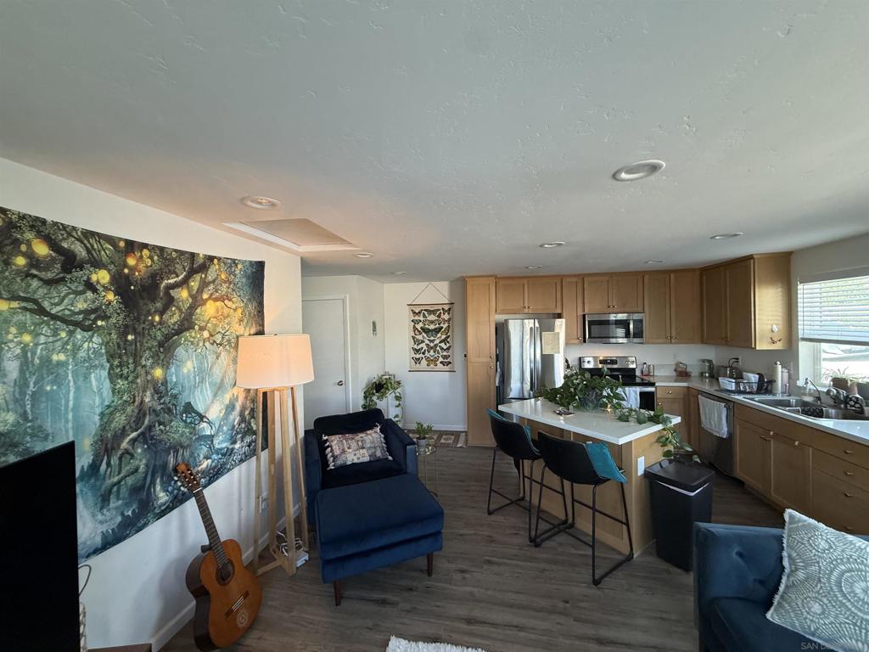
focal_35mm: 14
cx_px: 434
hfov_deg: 102.1
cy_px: 326
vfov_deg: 85.7
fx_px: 351
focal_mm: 2.22
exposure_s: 1/60
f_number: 2.2
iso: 200
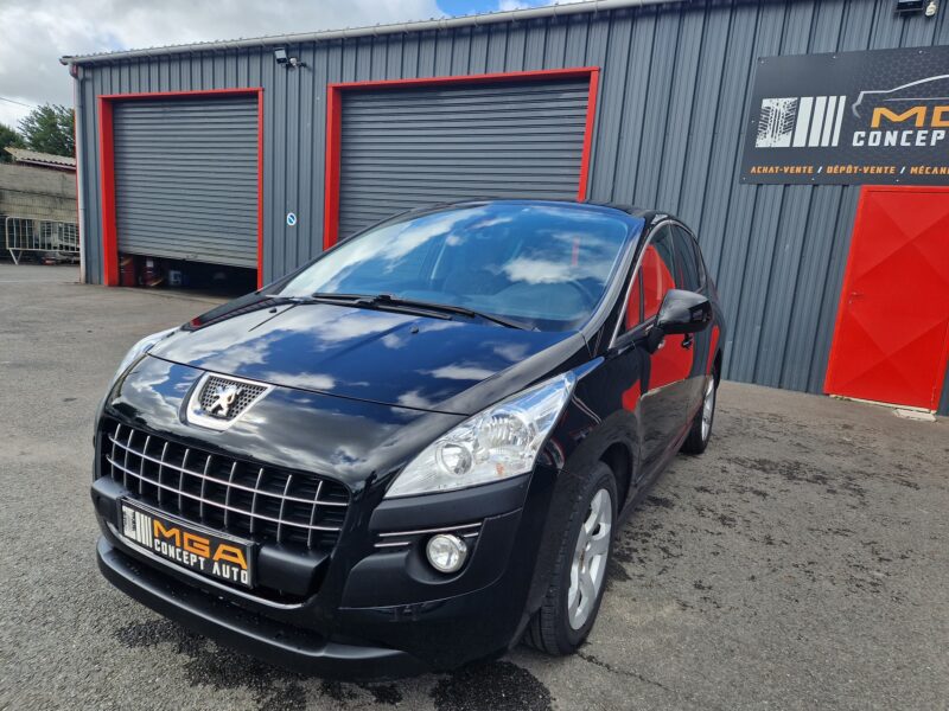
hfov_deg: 73.9
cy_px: 356
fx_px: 631
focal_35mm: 23
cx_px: 474
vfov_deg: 58.9
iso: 50
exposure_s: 1/620
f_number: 1.8
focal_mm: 5.4
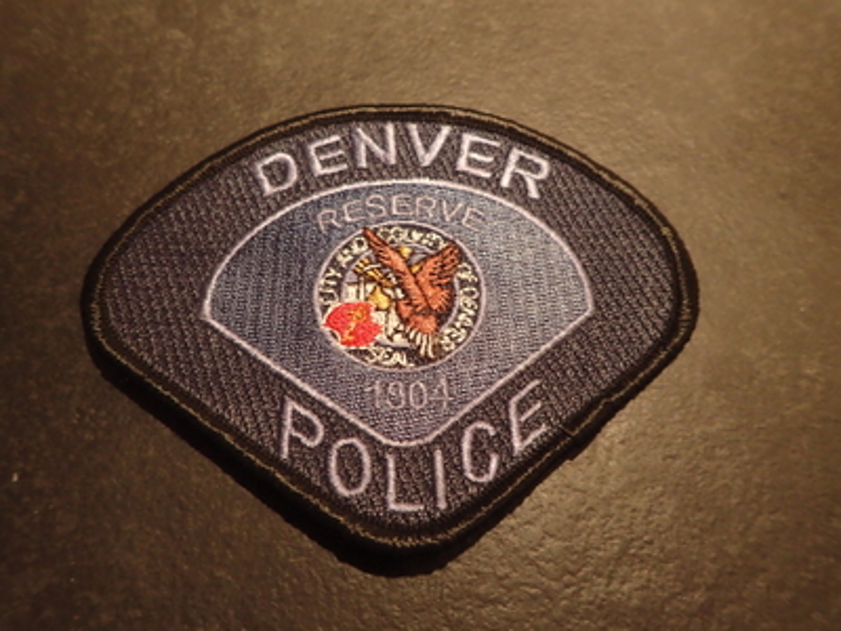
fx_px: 607
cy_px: 316
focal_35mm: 25
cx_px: 420
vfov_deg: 54.9
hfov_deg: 69.4
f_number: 2
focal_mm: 4.5
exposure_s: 1/20
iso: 400
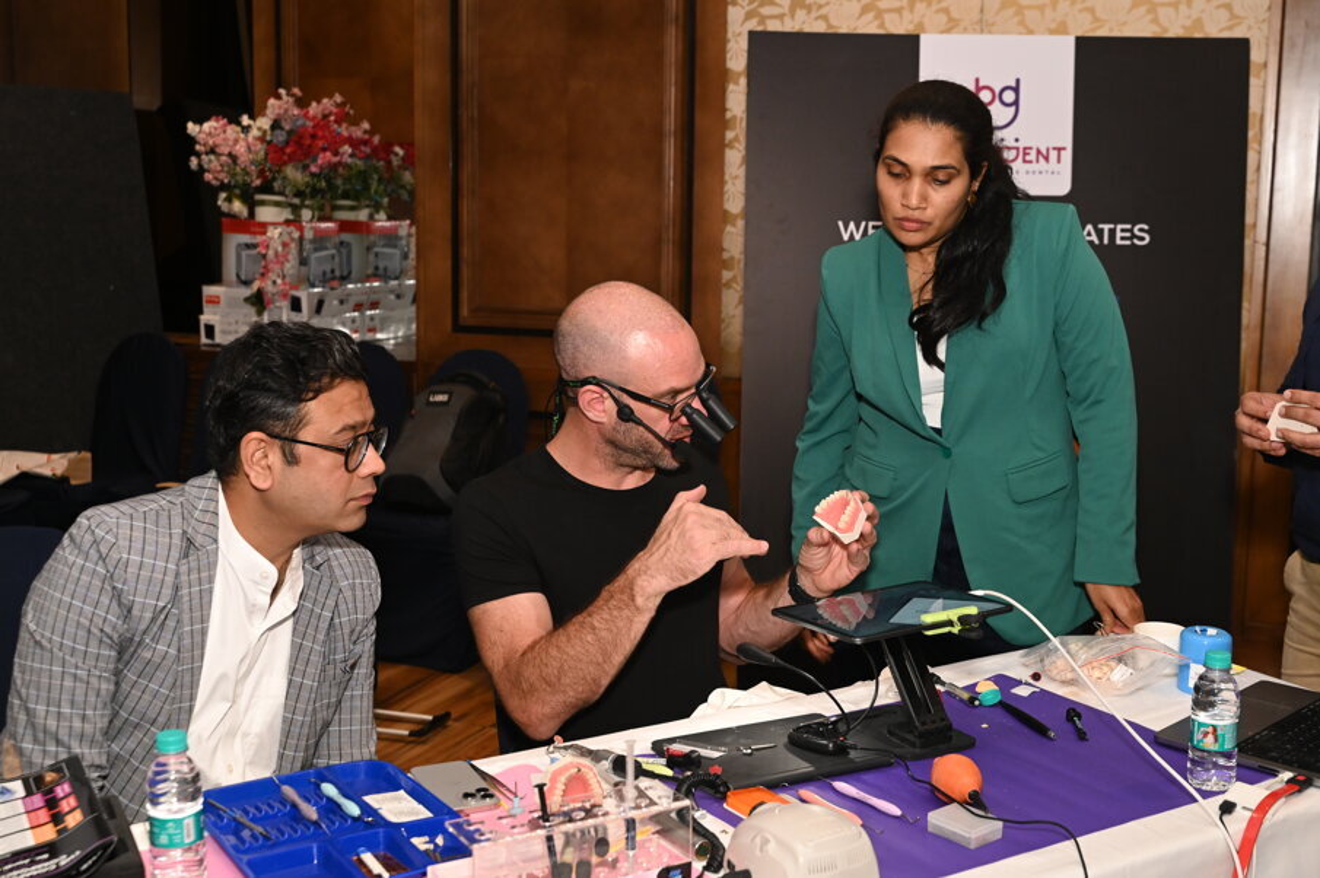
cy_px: 439
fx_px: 1539
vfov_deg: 31.8
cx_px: 660
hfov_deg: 46.4
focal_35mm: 42
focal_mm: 42
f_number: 5
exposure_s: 1/160
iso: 2500
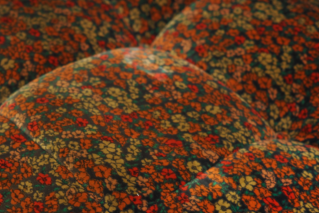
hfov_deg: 37.3
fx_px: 470
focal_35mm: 53
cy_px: 161
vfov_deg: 25.2
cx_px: 118
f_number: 2.2
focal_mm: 17
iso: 320
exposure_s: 1/20
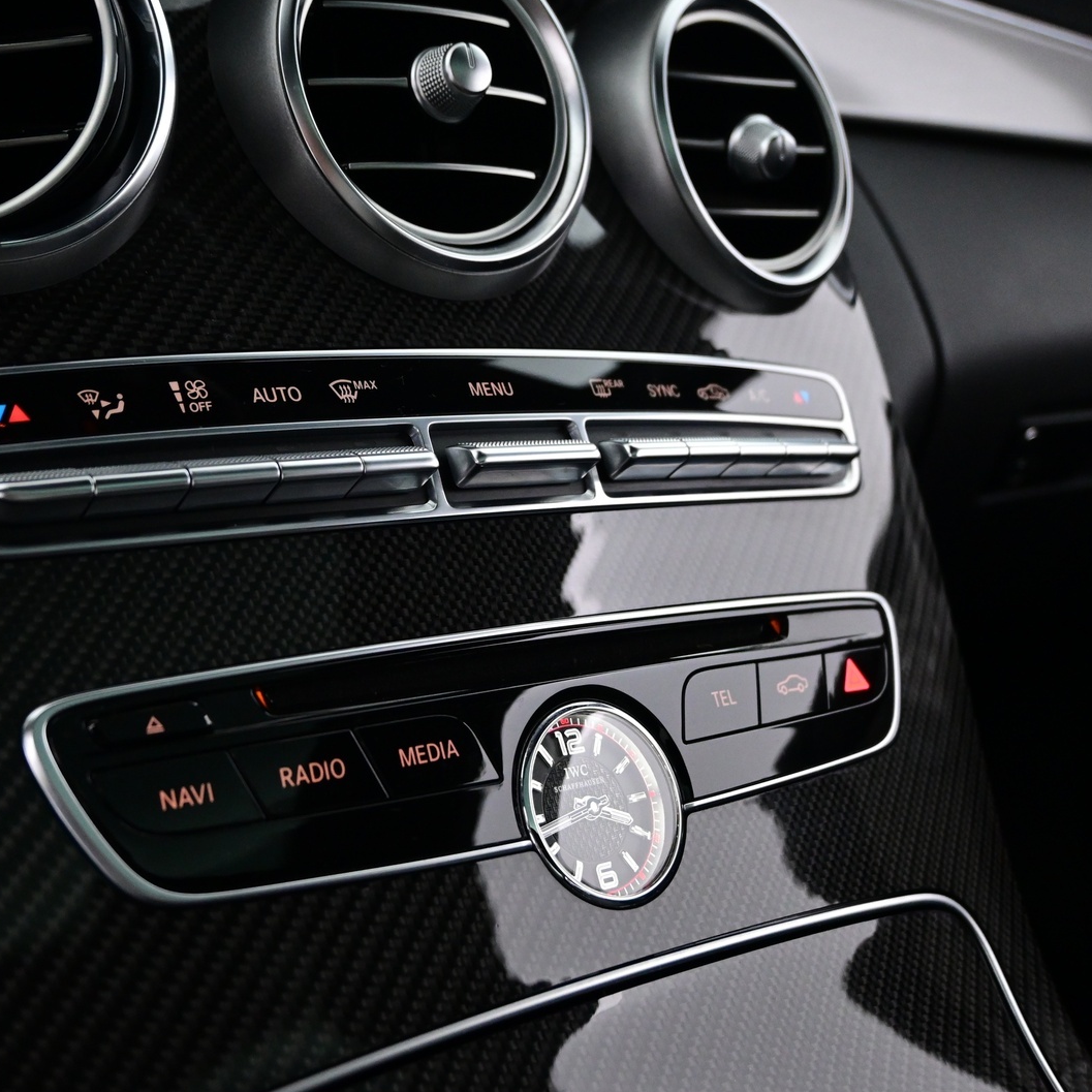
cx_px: 393
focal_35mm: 43
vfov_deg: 39.2
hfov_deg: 38.8
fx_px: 1535
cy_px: 552
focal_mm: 22
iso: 2200
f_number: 4
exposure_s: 1/40
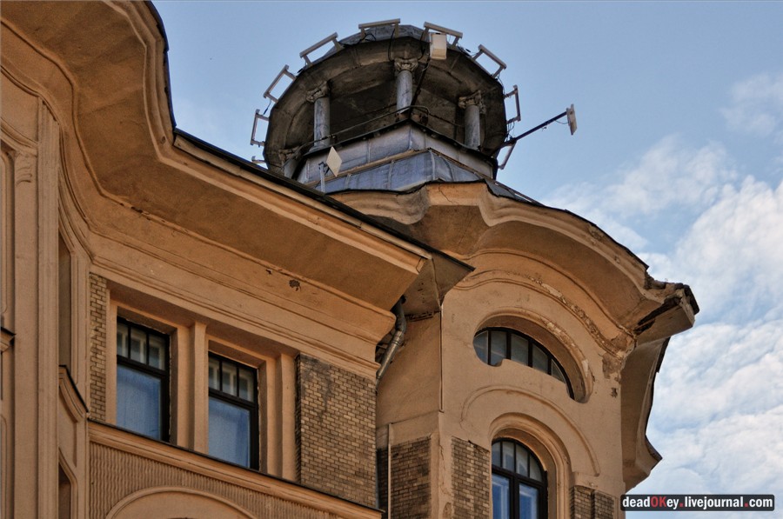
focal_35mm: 87
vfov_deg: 15.7
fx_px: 1889
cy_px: 260
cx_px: 392
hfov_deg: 23.4
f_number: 5
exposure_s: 1/3200
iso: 320
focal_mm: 58
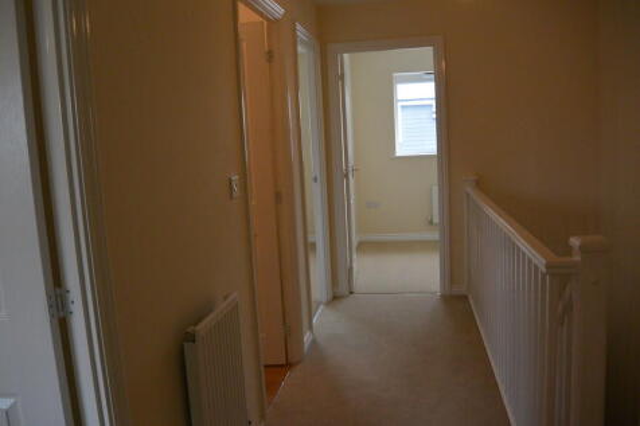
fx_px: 515
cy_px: 213
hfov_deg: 63.7
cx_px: 320
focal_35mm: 29
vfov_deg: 44.9
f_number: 3.5
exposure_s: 1/125
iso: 800
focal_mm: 11
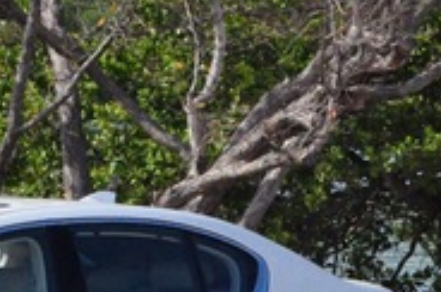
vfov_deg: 5.2
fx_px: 3192
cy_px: 272
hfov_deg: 7.8
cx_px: -177
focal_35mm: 261
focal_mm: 50
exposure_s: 1/1600
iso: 3200
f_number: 20
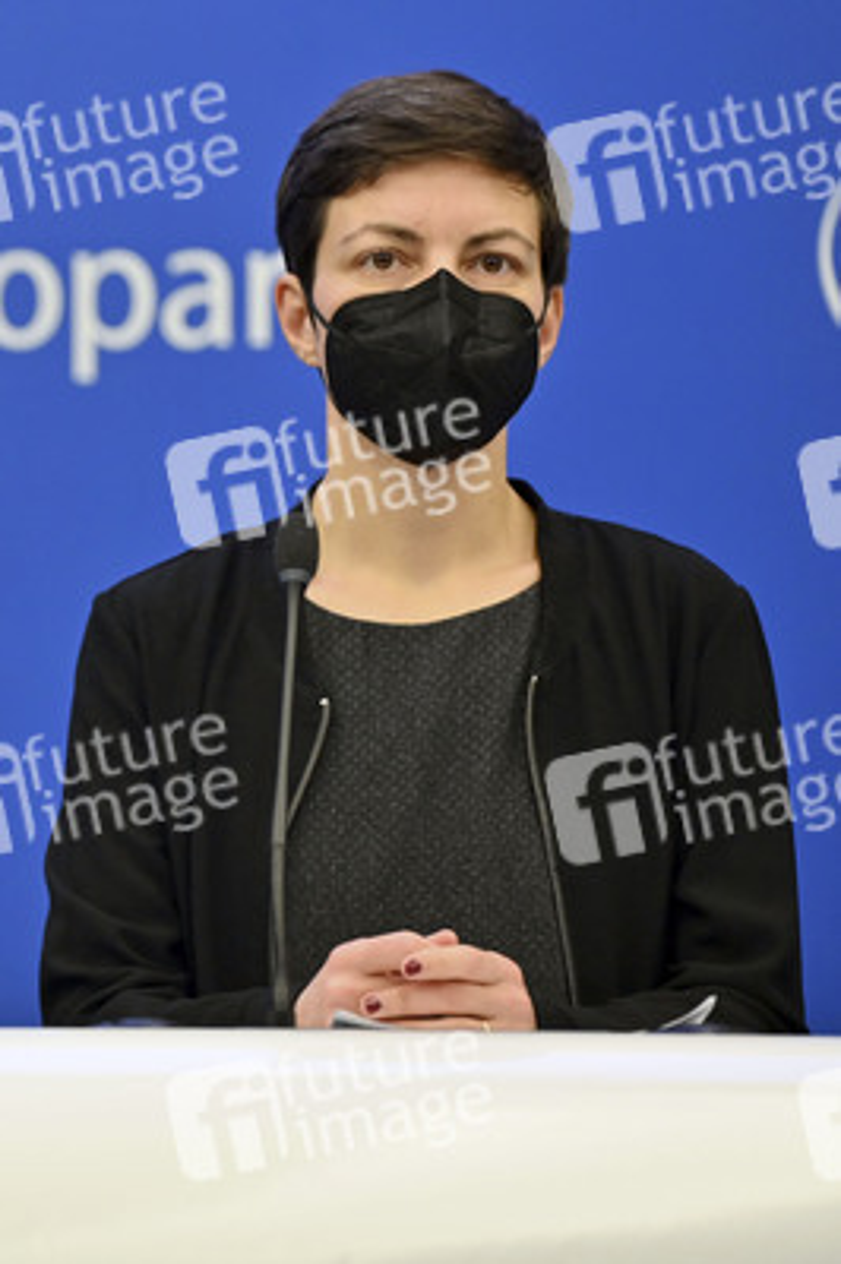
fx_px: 4387
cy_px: 632
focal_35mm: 125
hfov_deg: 10.9
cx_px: 420
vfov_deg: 16.4
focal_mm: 125
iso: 640
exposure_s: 1/160
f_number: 2.8
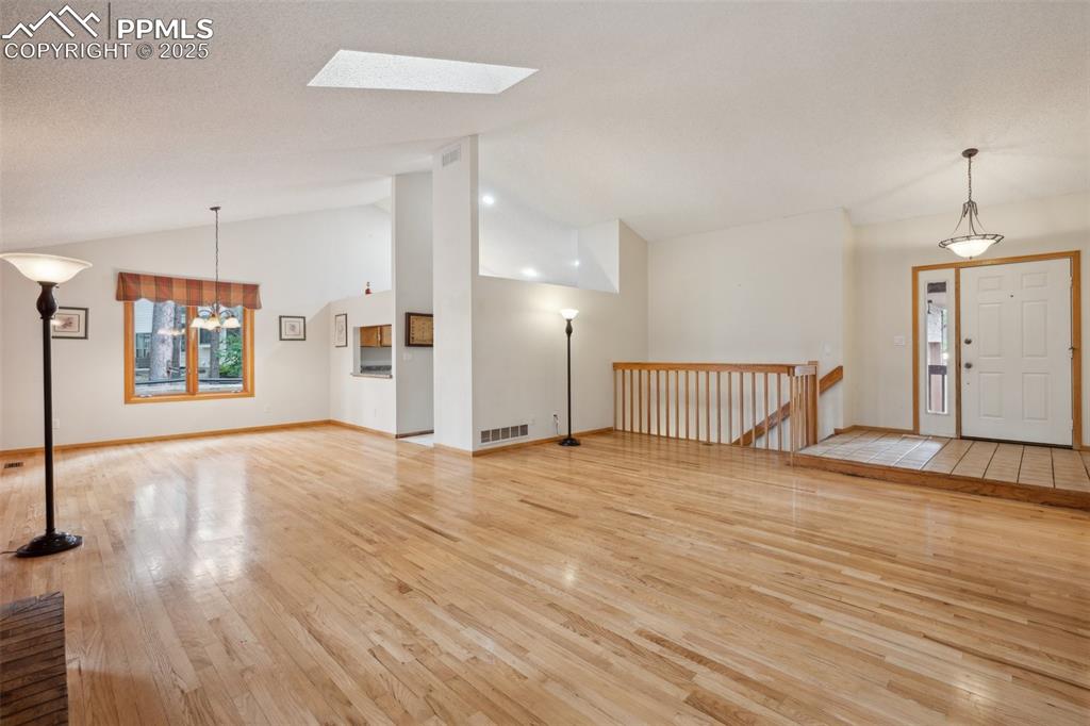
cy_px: 363
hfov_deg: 95.0
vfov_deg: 72.0
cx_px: 545
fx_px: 499
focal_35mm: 16
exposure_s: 1
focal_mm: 16.5
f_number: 9
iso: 100
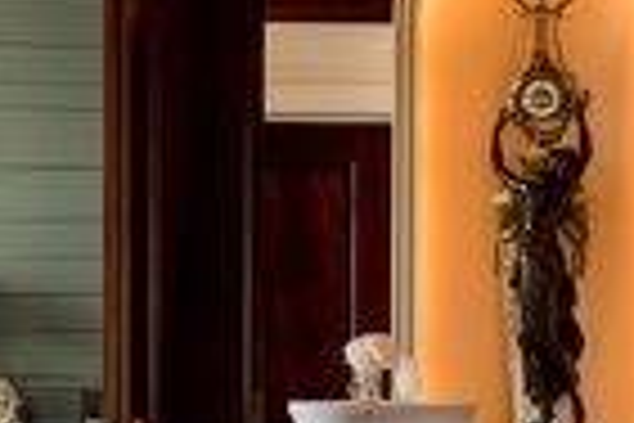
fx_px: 1919
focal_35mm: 109
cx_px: 535
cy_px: 342
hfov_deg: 18.5
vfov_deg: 12.5
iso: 100
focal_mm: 32
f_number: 11
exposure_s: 1/1.67
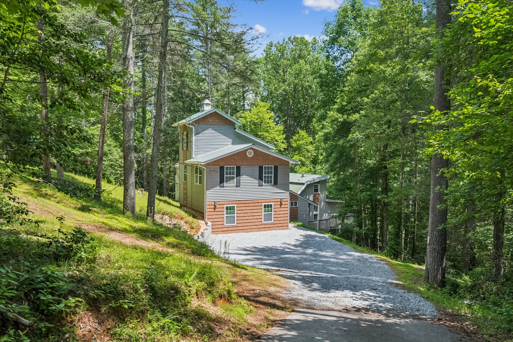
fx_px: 427
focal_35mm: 30
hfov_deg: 61.9
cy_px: 171
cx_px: 256
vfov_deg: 43.6
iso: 400
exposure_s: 1/400
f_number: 8
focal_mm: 20
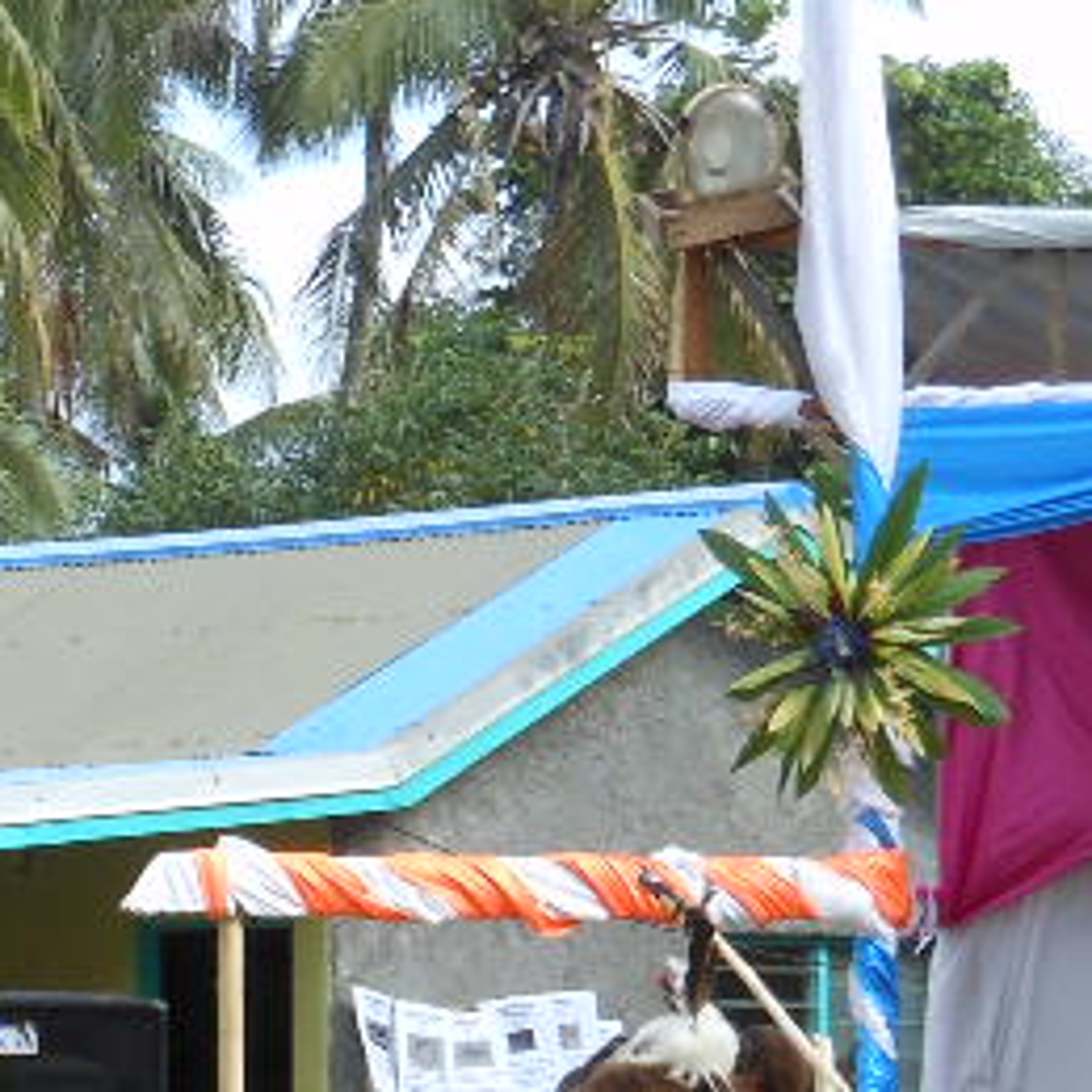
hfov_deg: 6.7
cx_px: -244
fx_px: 9208
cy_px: 995
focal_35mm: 258
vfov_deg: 6.8
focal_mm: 13.2
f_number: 5.2
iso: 80
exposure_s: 1/100
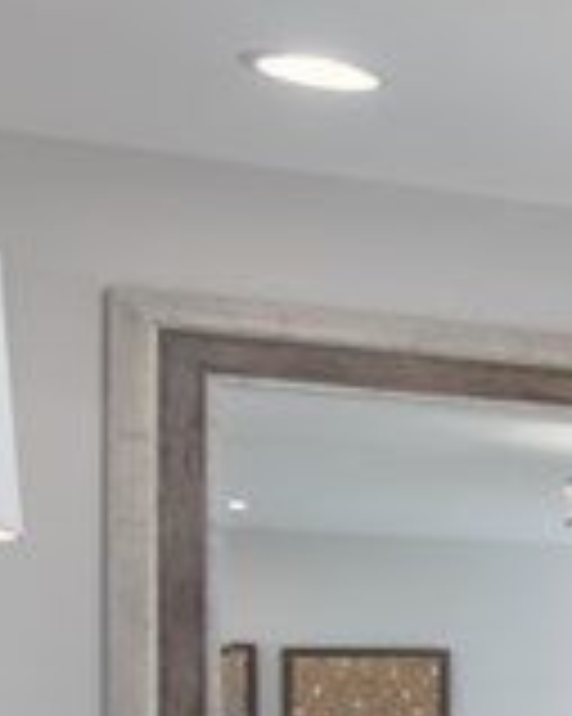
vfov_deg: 17.0
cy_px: 820
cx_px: 2119
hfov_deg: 8.7
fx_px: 2309
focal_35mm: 109
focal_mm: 17
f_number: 8
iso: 320
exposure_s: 1/250
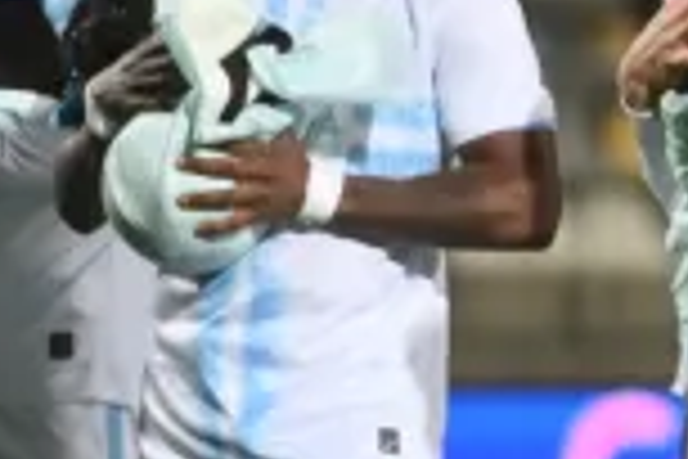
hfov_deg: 2.1
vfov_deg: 1.4
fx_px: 19014
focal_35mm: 995
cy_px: 56
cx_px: 1547
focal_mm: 200
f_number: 3.5
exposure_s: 1/1600
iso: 3200
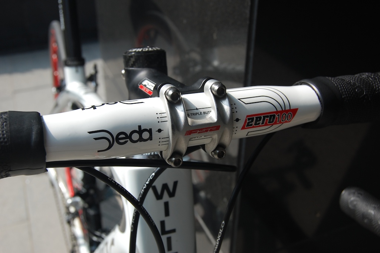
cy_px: 126
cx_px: 190
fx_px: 443
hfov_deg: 46.4
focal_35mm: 42
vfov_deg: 31.8
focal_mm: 28
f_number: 8
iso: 200
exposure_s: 1/250
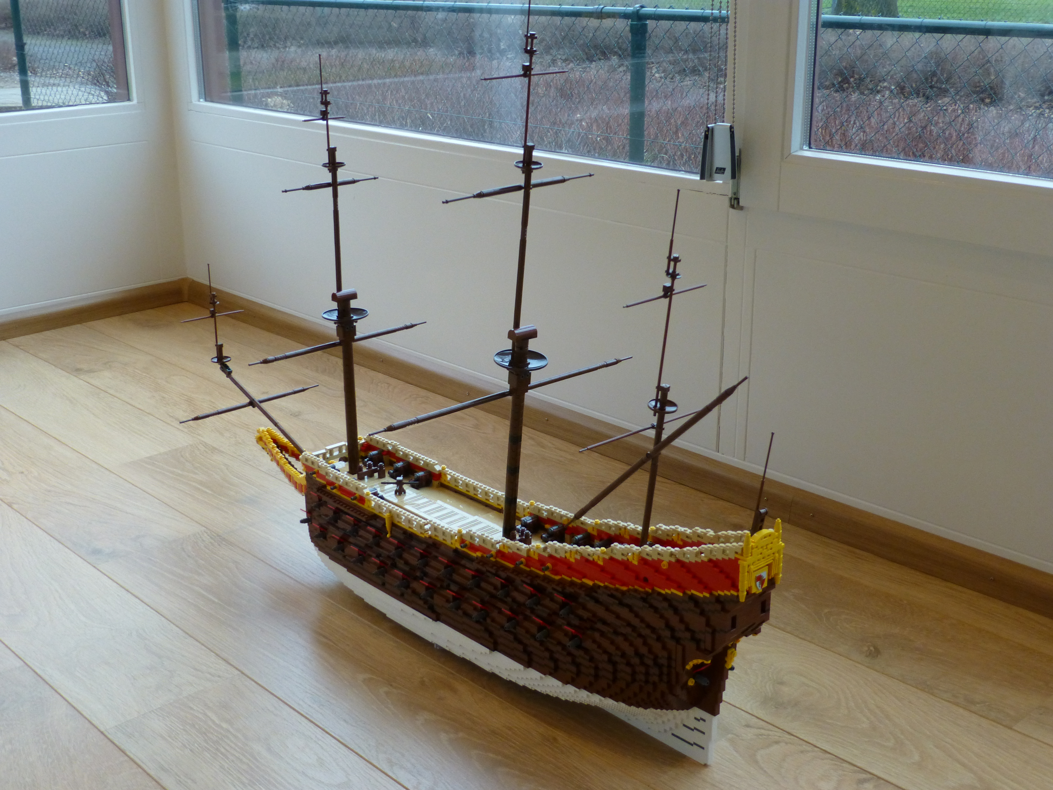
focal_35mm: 41
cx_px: 526
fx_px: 1247
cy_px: 395
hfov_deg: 45.8
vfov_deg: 35.1
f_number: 3.9
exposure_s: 1/60
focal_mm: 7.4
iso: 320
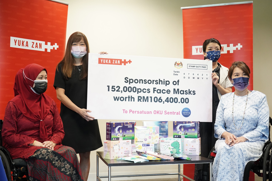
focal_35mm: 49
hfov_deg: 40.3
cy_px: 90
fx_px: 370
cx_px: 136
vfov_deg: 27.5
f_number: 4
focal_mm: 49
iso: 6400
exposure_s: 1/400
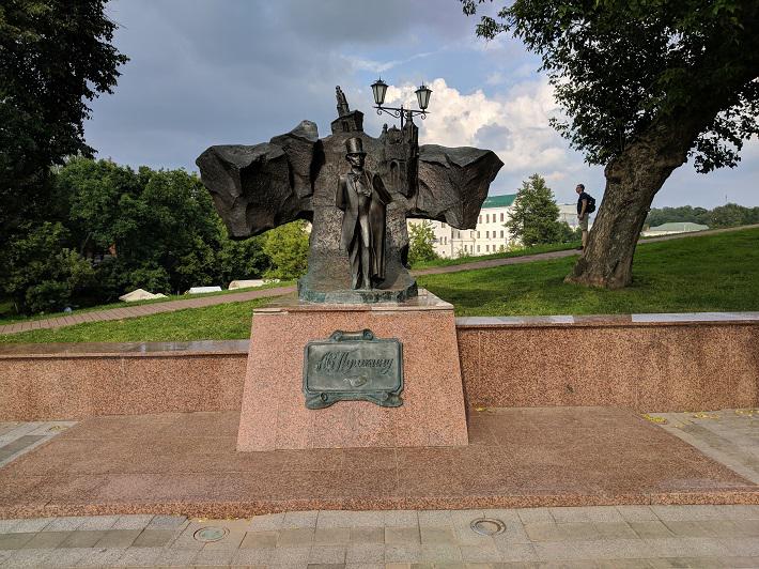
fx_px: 570
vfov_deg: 53.0
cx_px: 380
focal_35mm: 26
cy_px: 284
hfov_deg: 67.3
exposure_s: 1/953
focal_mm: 3.81
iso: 100
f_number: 2.2
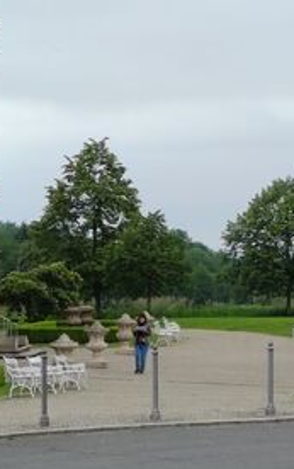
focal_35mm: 177
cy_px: 409
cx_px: -333
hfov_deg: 7.1
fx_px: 2264
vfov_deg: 11.8
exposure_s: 1/510
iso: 100
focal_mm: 5.52
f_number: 1.9
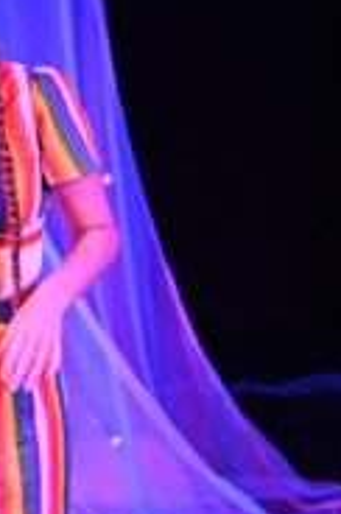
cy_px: 184
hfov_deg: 4.2
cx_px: -71
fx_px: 4692
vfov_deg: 6.3
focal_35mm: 329
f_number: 2.8
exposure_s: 1/125
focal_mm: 101
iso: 1400
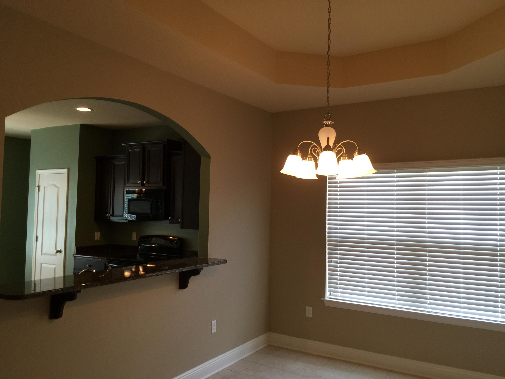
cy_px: 190
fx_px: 423
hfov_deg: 61.7
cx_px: 252
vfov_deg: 48.2
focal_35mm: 29
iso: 32
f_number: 2.2
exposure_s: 1/30
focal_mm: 4.15
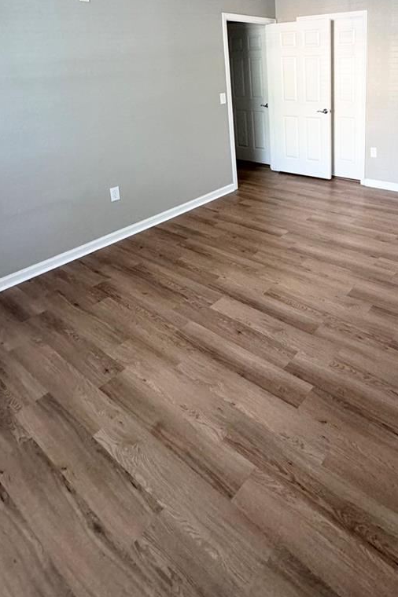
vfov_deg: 71.2
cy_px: 152
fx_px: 382
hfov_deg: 52.5
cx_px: 301
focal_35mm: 23
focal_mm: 2.22
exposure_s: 1/95
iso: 320
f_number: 2.2
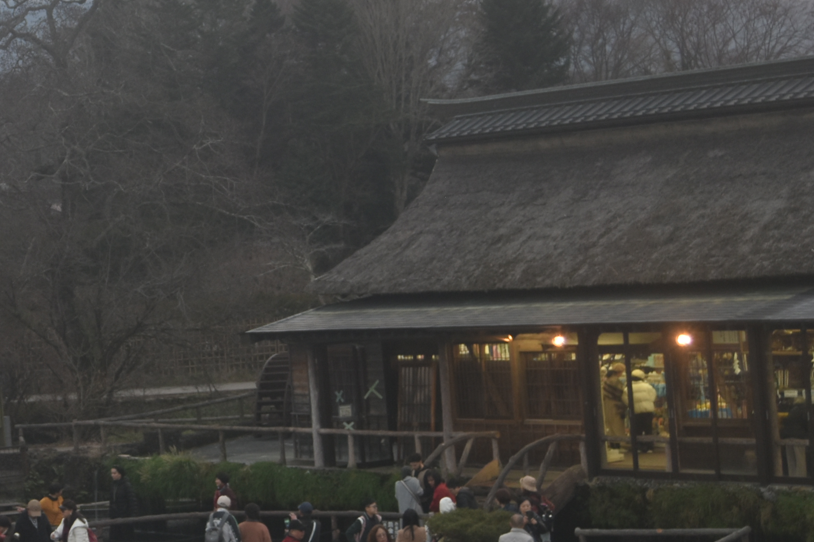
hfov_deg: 16.9
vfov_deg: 11.6
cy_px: 187
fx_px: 2674
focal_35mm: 118
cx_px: -38
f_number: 4.2
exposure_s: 1/25
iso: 200
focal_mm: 31
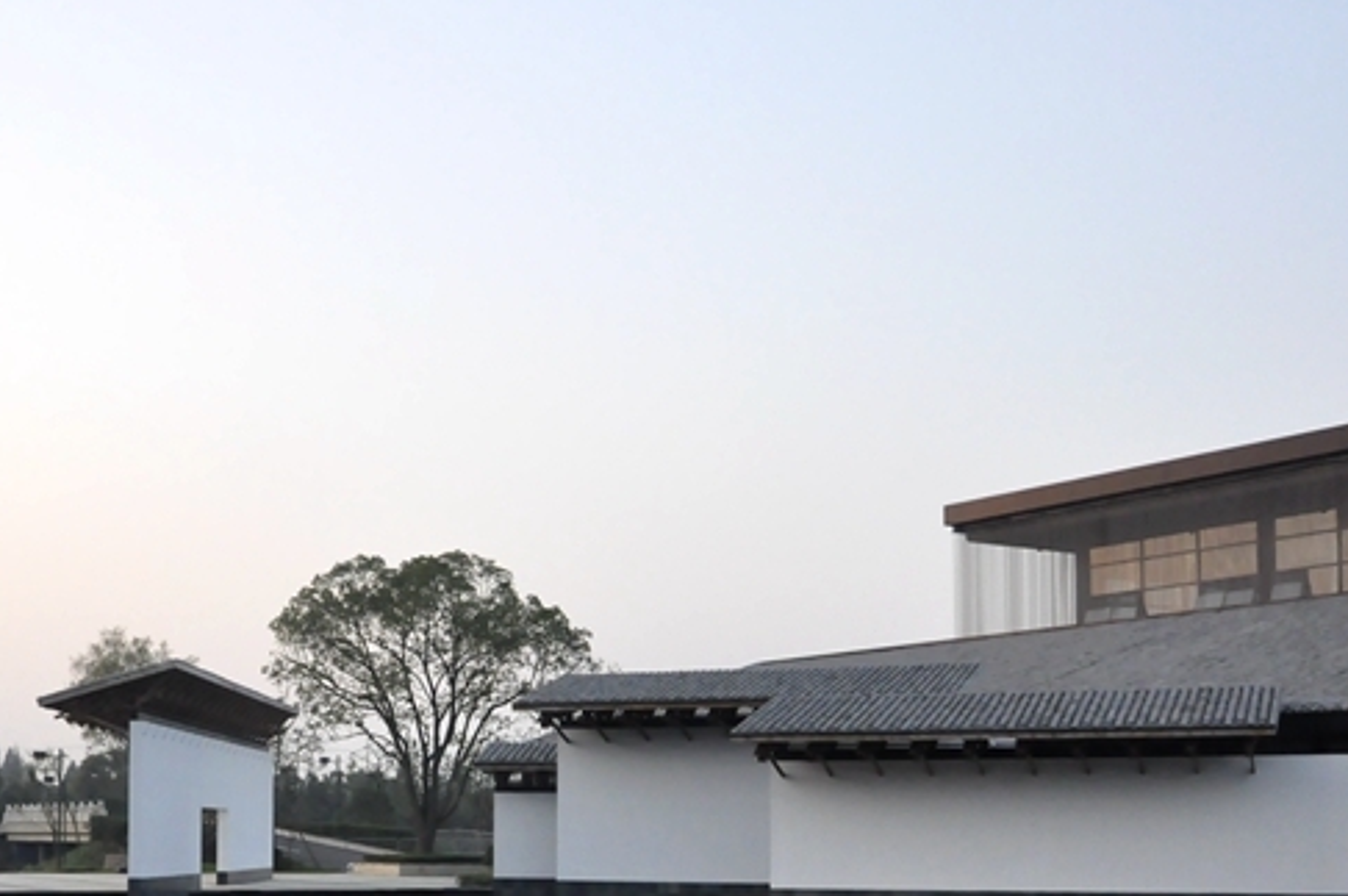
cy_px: 782
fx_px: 1870
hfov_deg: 39.0
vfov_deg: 26.2
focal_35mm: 50
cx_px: 408
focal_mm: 18
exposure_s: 1/1250
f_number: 5
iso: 2500
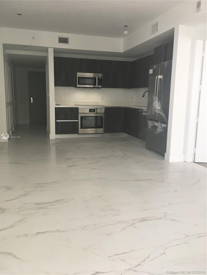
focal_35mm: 29
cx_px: 104
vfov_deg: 61.7
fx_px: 231
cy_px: 138
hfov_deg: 48.2
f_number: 2.2
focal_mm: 4.15
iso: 50
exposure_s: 1/30
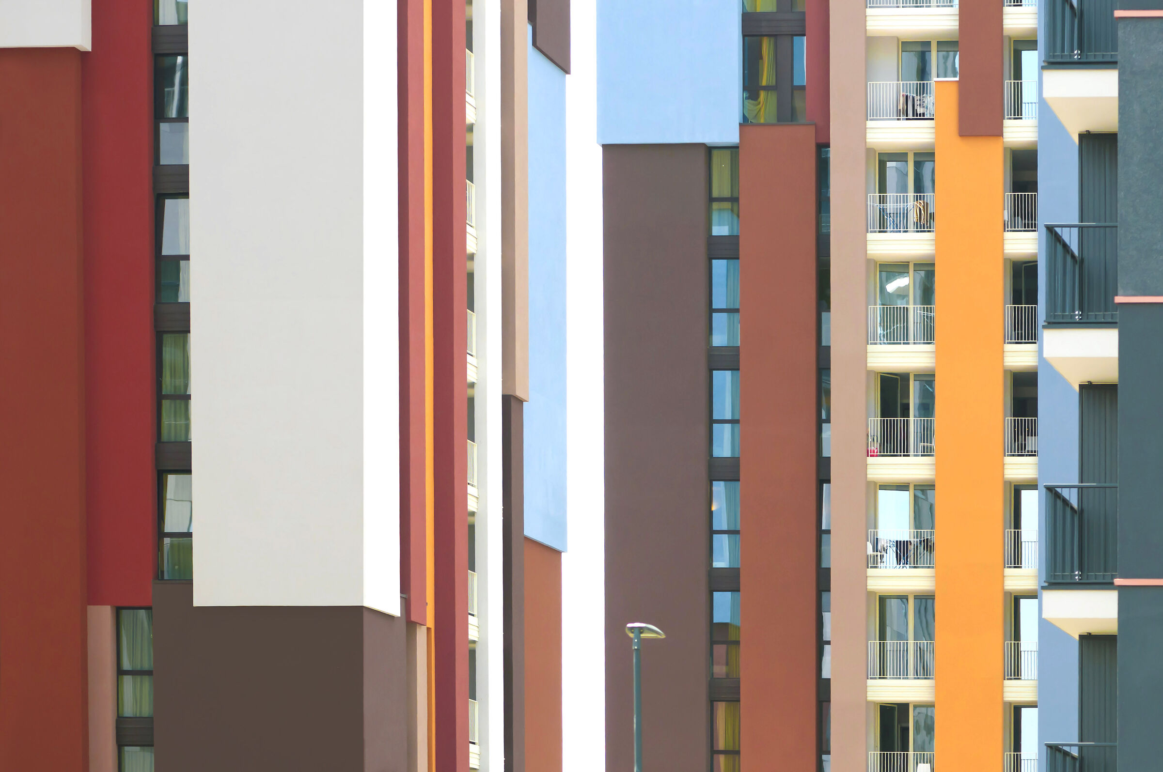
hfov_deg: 13.1
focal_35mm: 158
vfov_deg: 8.7
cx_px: 582
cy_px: 386
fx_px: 5082
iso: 200
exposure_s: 1/1600
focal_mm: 105
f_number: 4.5
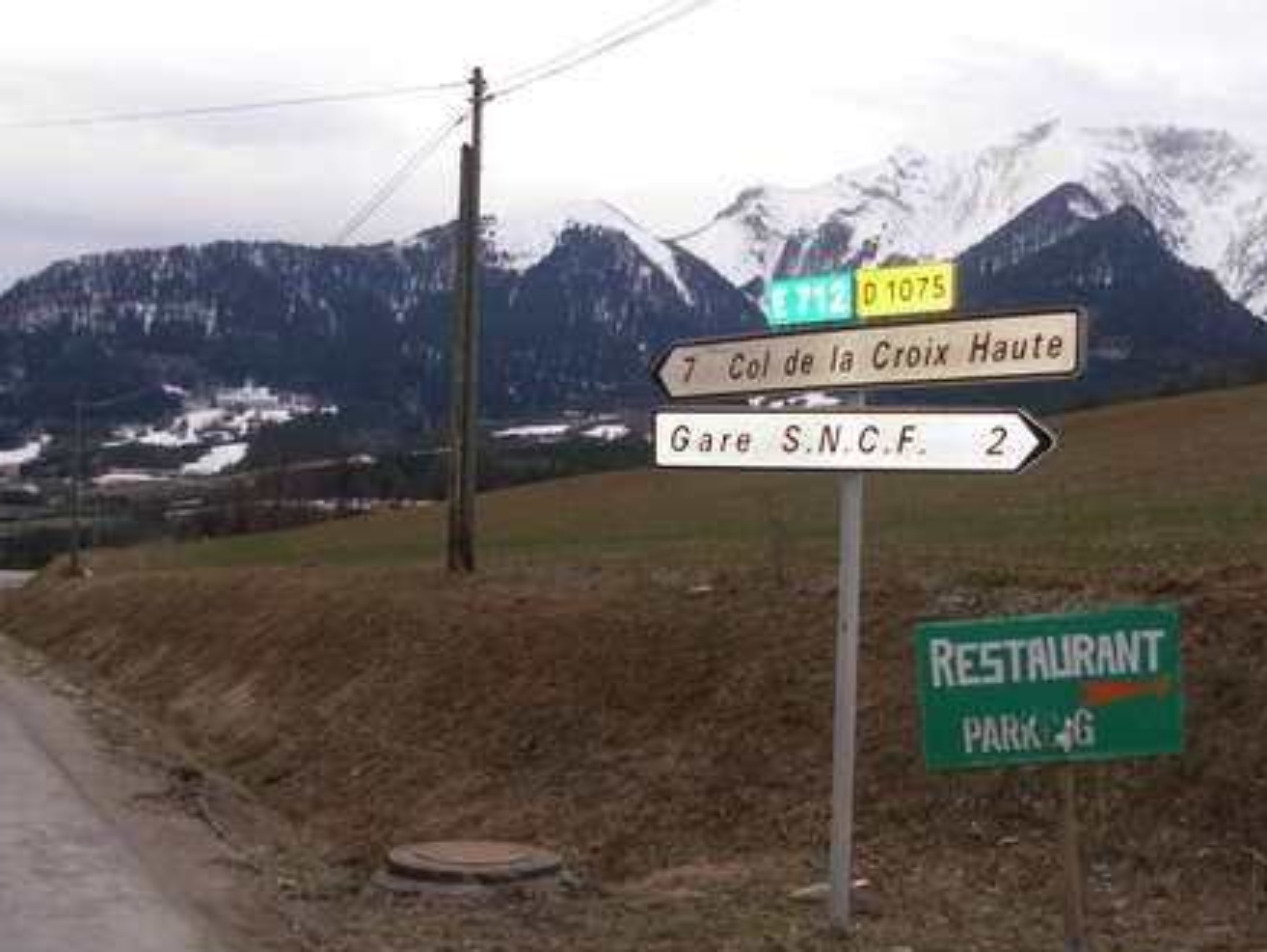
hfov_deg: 36.8
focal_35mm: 52
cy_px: 431
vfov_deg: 28.0
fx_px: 1904
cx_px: 683
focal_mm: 6.3
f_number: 2.9
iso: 79
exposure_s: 1/215
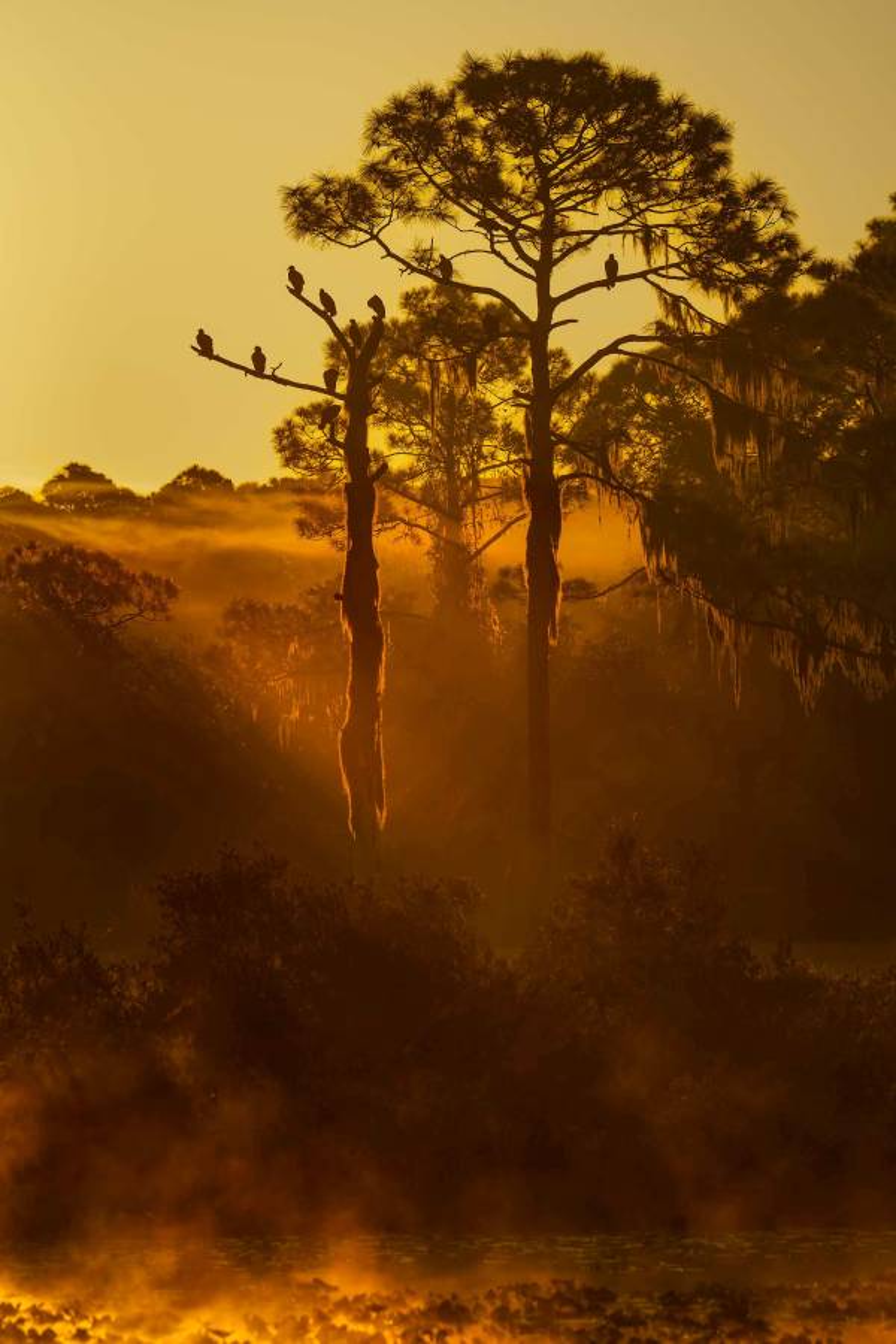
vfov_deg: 5.9
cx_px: 448
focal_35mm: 350
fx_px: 13066
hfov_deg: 3.9
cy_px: 672
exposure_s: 1/2500
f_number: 9
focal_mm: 350
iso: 640
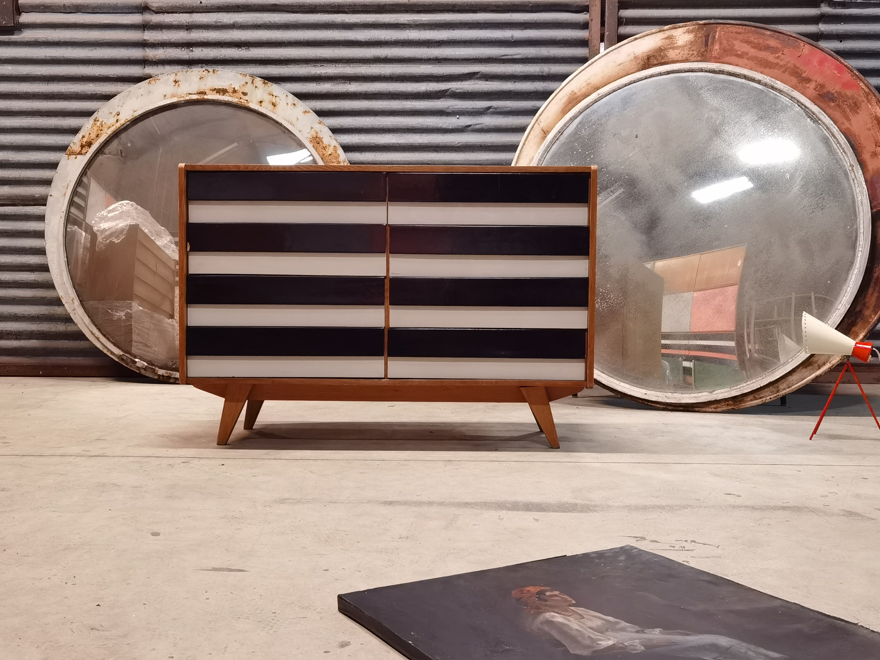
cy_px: 341
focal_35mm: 38
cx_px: 453
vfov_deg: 37.7
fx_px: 966
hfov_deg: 49.0
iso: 1000
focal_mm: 6.71
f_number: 1.9
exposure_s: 1/20
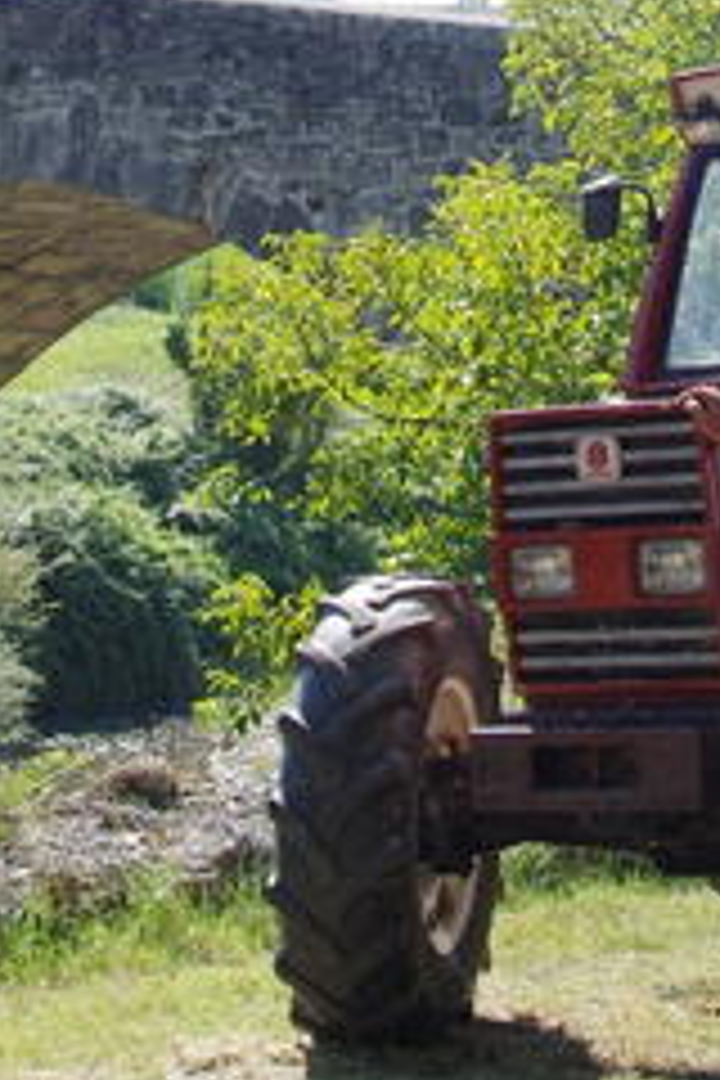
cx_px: 572
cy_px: -27
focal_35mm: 122
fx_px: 3660
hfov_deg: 11.2
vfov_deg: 16.4
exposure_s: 1/160
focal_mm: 26
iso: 320
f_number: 9
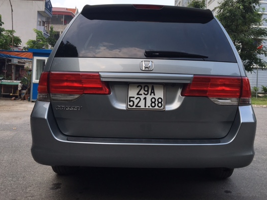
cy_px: 80
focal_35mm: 35
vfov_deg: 40.5
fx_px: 270
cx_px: 155
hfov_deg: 52.4
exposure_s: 1/620
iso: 25
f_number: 2.2
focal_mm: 4.15
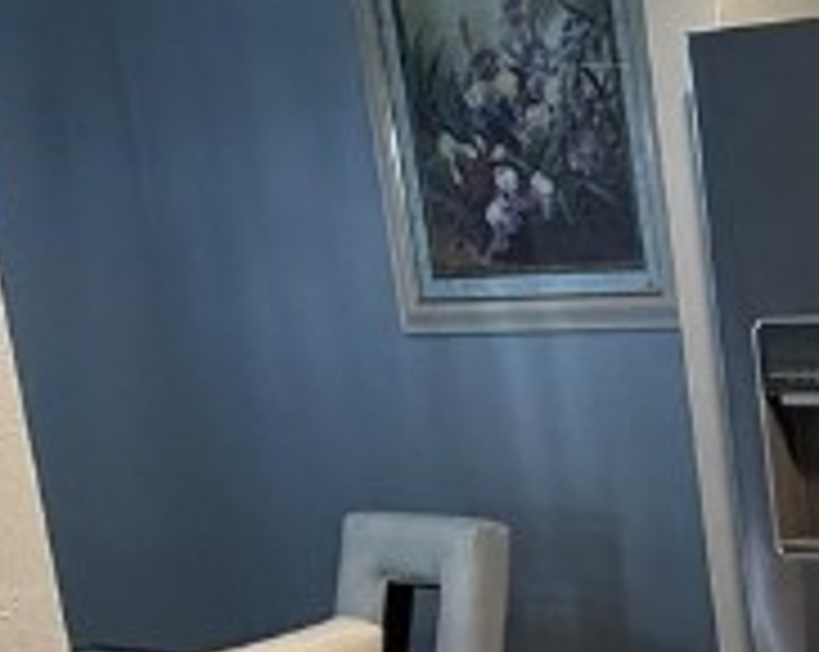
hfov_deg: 19.1
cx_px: 1458
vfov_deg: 19.6
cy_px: 549
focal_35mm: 77
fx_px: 1863
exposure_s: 1/60
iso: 250
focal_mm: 2.22
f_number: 2.2
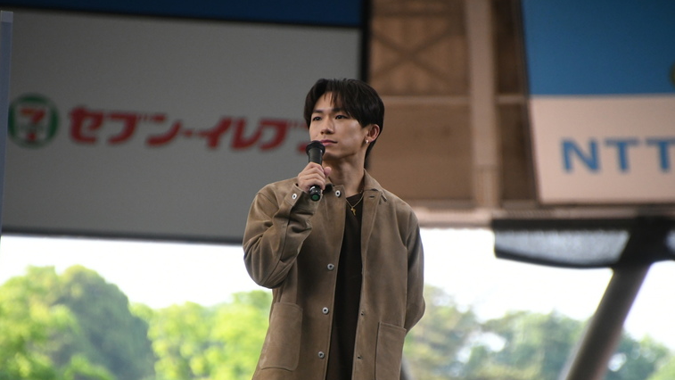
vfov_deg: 2.9
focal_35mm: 426
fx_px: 7625
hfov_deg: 5.1
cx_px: 338
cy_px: 225
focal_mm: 270
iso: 2500
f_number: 10
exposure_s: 1/1000
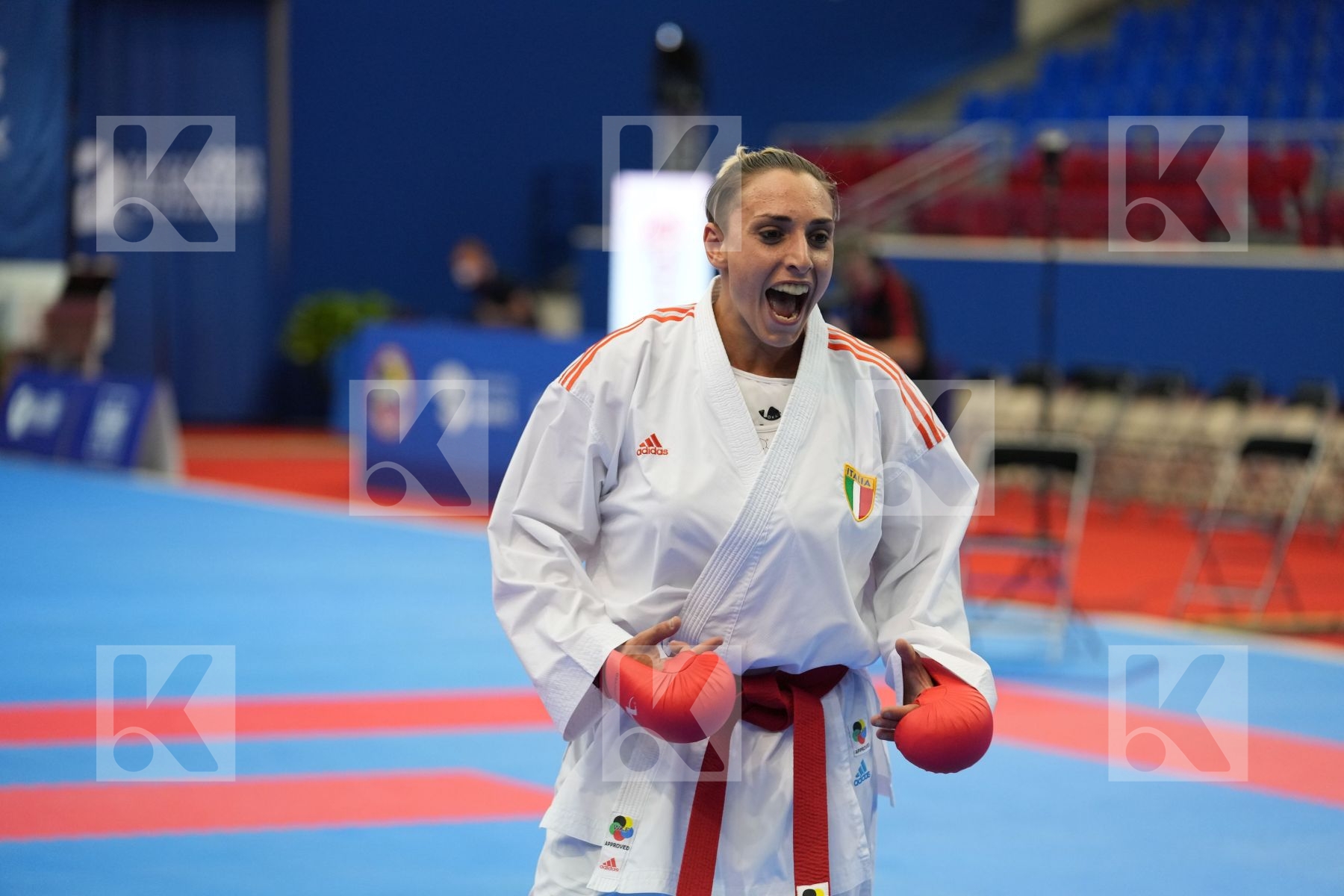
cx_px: 672
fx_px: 4592
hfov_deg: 16.7
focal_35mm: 123
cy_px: 448
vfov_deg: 11.1
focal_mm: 123
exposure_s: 1/1000
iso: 2500
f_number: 3.2
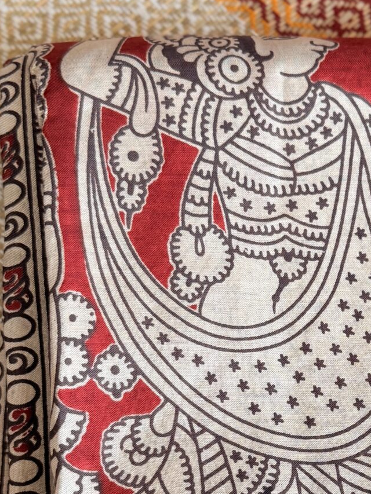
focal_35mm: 72
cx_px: 357
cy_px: 401
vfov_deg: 26.5
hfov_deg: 19.9
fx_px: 1029
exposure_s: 1/100
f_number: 1.78
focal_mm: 6.76
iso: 125
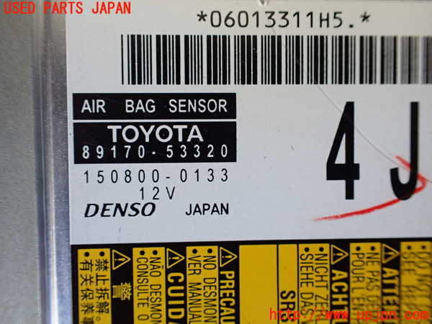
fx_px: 374
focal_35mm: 30
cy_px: 162
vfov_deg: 46.8
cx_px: 216
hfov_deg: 60.0
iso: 640
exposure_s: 1/125
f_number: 2.3
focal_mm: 5.4
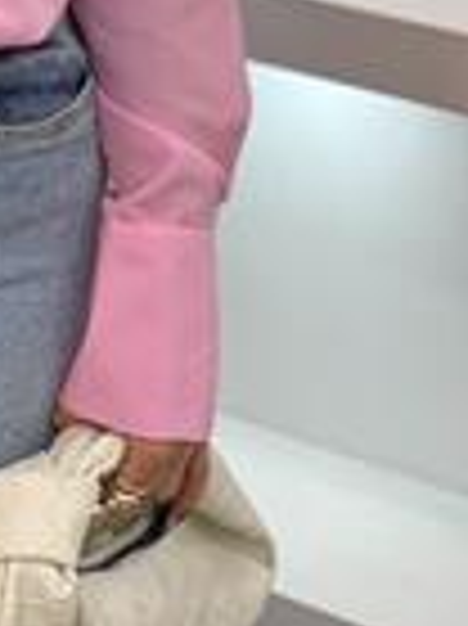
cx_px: -198
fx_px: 2798
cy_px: -272
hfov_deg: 9.3
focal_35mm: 155
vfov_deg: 12.2
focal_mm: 6
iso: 80
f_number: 2
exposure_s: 1/100
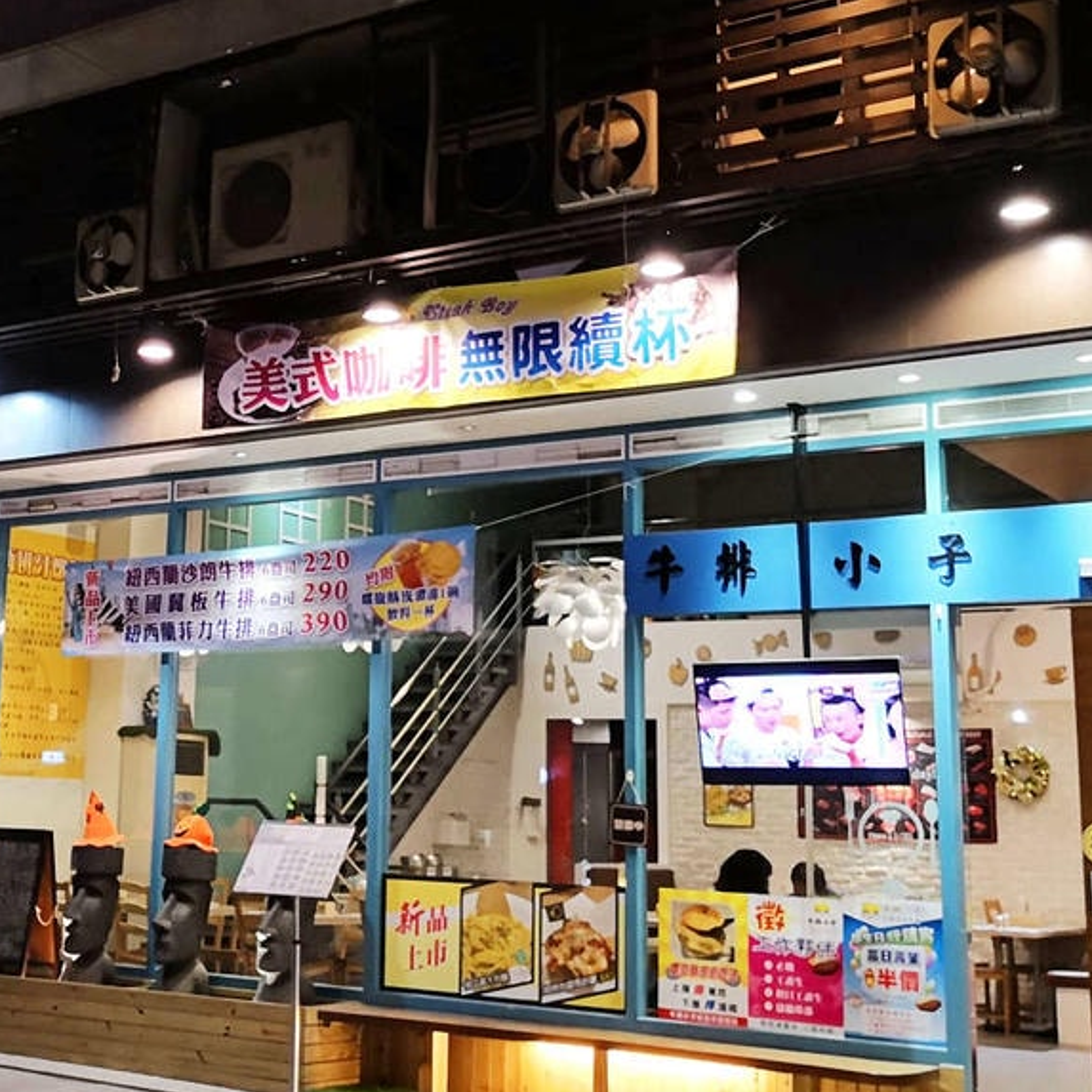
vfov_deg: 34.0
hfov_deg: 33.3
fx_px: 1785
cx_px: 271
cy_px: 457
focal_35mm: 50
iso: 500
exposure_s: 1/20
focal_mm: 3.95
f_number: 1.6
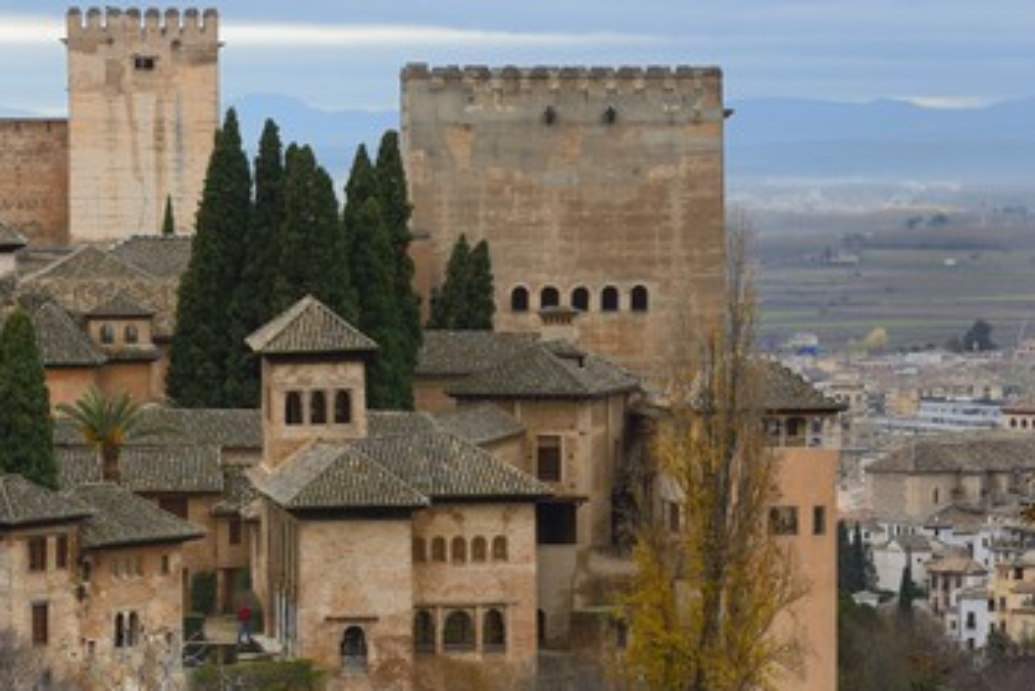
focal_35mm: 185
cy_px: 362
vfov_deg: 7.4
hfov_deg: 11.1
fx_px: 5321
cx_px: 468
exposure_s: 1/160
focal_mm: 155
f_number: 10
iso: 800
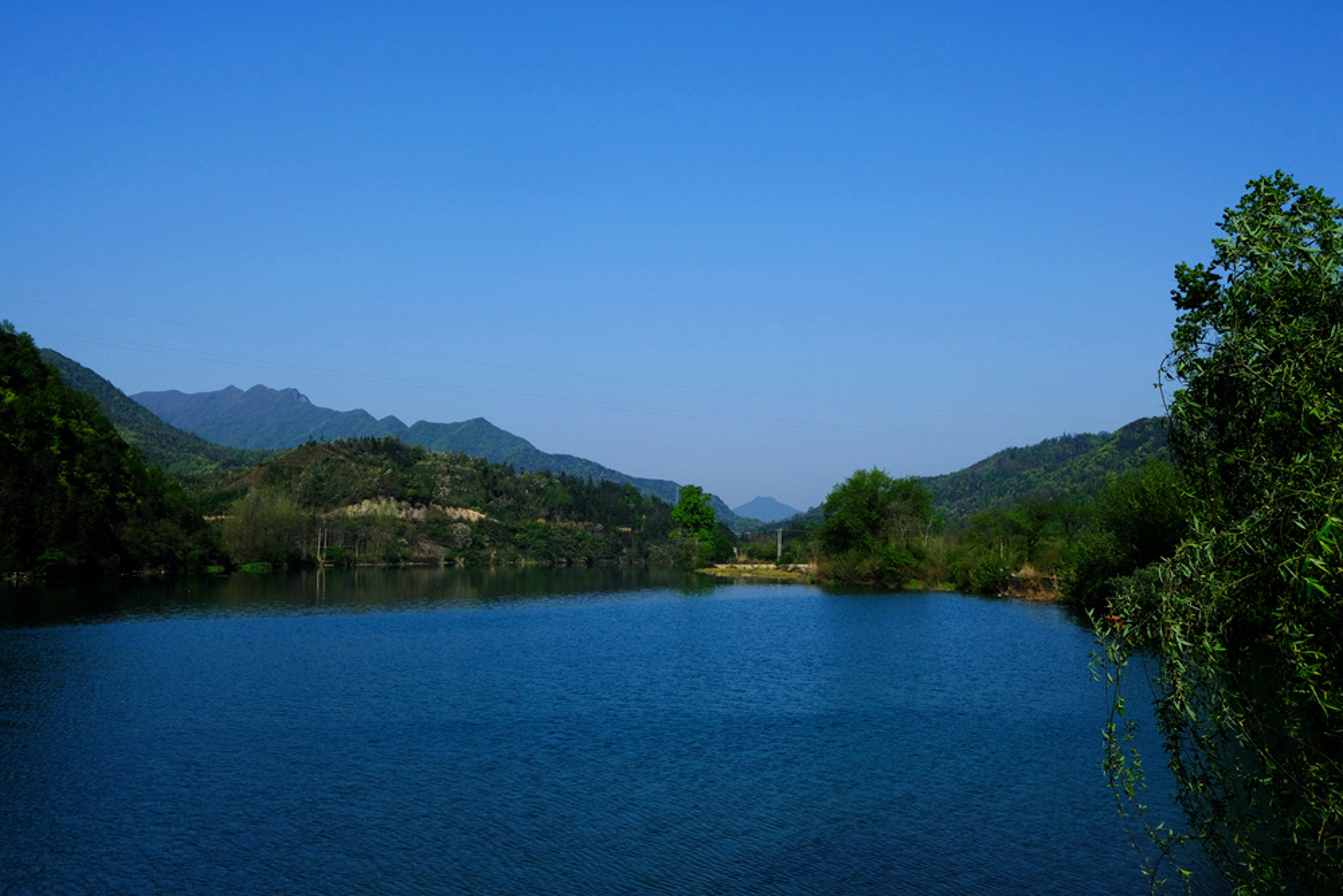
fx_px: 1306
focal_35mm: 35
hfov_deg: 54.4
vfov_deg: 37.9
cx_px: 672
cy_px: 448
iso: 400
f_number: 9
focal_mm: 23
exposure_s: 1/1700
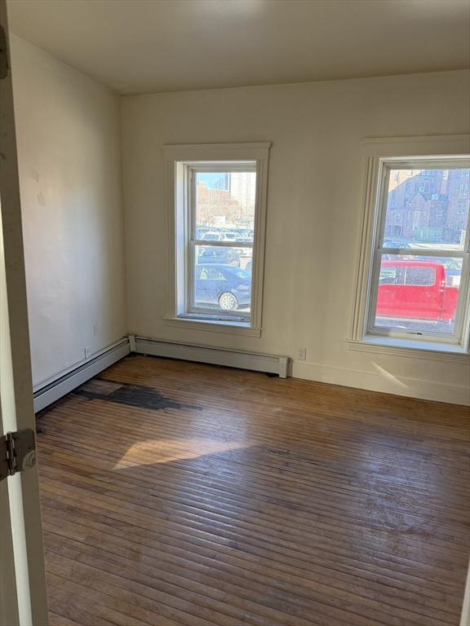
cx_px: 235
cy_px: 313
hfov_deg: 56.8
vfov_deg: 71.6
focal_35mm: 24
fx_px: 434
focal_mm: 6.76
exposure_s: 1/229
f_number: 1.78
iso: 160
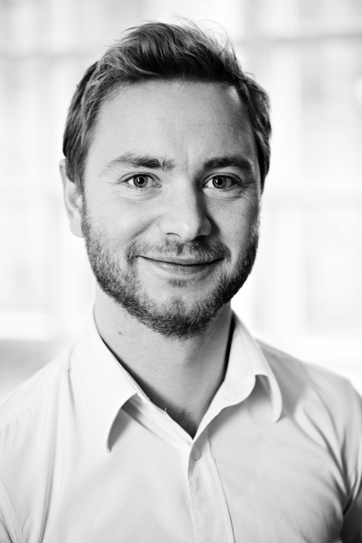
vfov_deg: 19.5
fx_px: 1582
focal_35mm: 105
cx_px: 181
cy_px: 272
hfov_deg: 13.1
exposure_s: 1/60
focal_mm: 105
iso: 400
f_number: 3.5
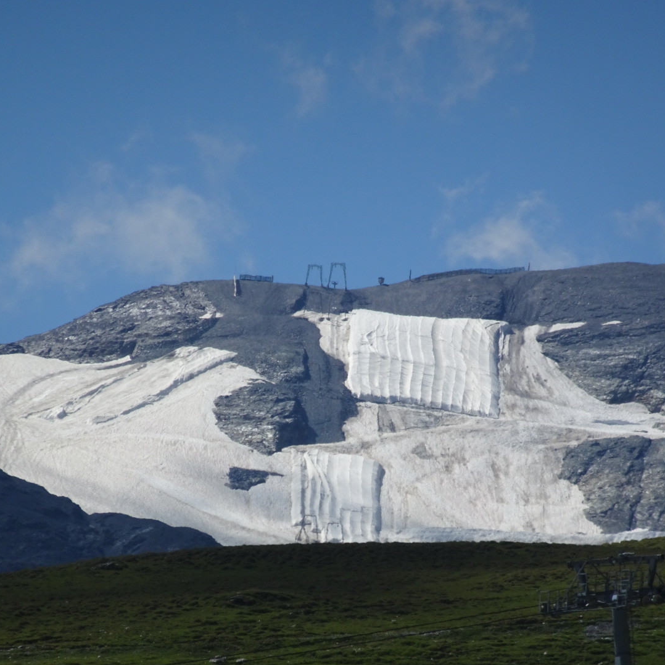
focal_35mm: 640
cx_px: 342
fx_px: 13910
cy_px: 332
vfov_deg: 2.7
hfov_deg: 2.7
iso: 80
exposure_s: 1/800
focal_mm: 92.59
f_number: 6.3
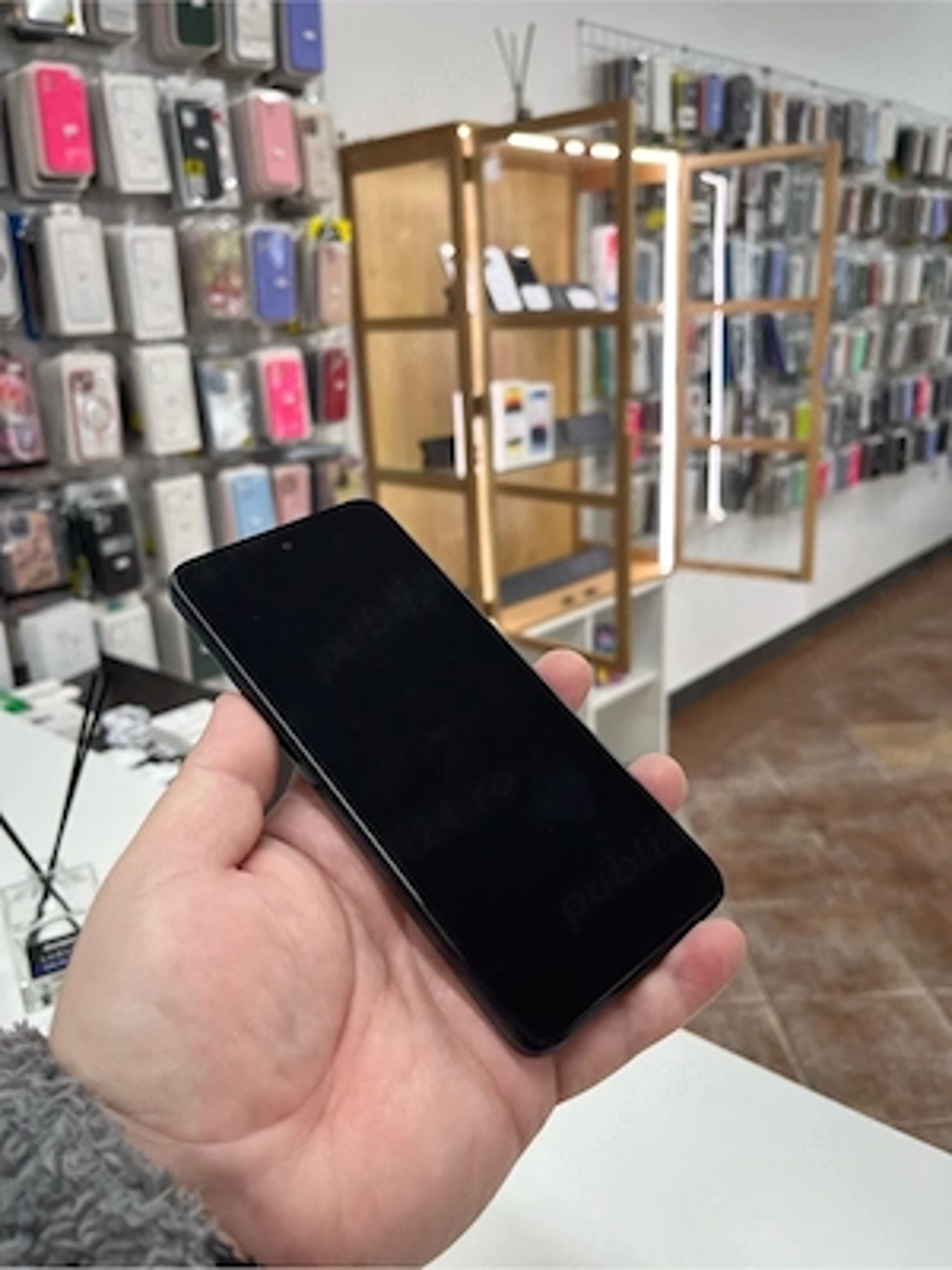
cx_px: 476
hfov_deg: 53.1
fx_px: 953
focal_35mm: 26
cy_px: 635
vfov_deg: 67.3
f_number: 1.6
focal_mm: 5.1
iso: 50
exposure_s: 1/100
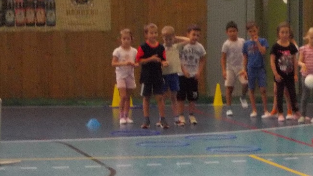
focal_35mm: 228
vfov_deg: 5.3
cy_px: 135
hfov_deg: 9.4
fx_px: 1892
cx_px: 289
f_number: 5.8
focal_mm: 16
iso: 640
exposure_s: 1/60
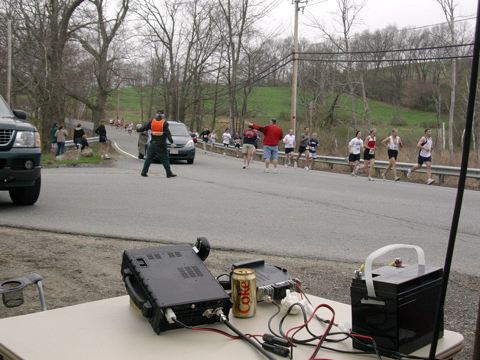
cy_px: 180
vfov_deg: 32.2
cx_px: 240
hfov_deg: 42.1
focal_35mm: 45
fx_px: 624
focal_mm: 6.7
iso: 70
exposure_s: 1/296
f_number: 2.9
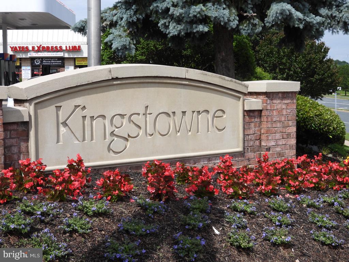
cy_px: 131
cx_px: 174
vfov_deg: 24.4
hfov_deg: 32.2
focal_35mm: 60
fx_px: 605
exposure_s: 1/1250
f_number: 3.5
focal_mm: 10.7
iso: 100
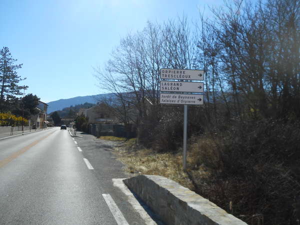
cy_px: 112
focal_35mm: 29
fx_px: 251
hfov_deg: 61.7
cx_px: 150
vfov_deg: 48.2
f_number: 4
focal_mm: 5.2
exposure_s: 1/800
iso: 80
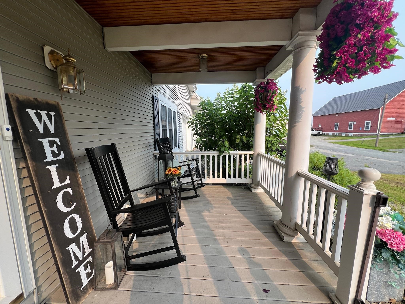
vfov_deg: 89.9
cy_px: 152
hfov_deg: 106.2
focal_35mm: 13
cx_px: 202
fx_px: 152
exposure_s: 1/302
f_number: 1.8
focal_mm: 1.57
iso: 32
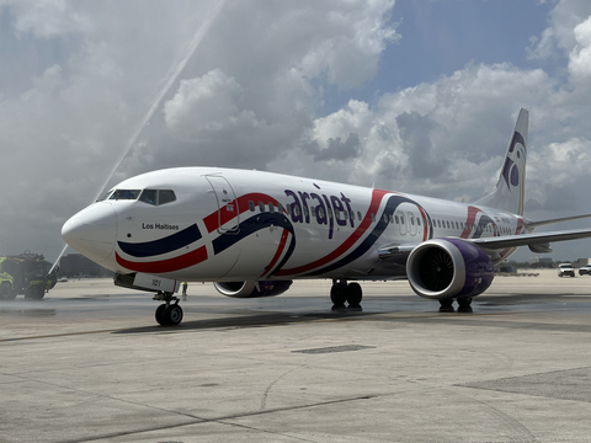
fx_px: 820
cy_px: 222
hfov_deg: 39.7
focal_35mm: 48
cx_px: 296
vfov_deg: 30.3
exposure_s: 1/10870
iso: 64
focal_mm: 6.86
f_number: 1.78
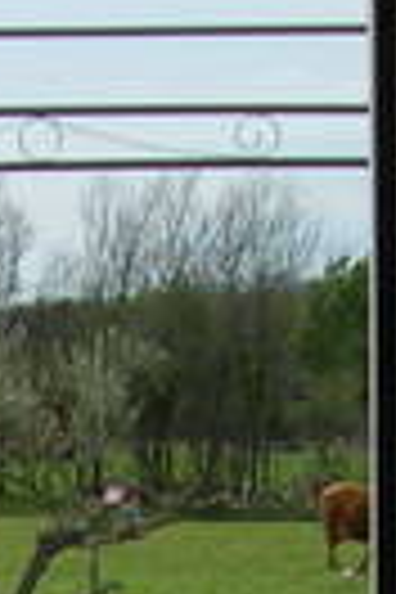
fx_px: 3894
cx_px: -166
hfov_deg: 5.8
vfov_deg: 8.3
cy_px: 1156
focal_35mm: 236
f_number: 3.2
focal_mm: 6.3
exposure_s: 1/616
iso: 50
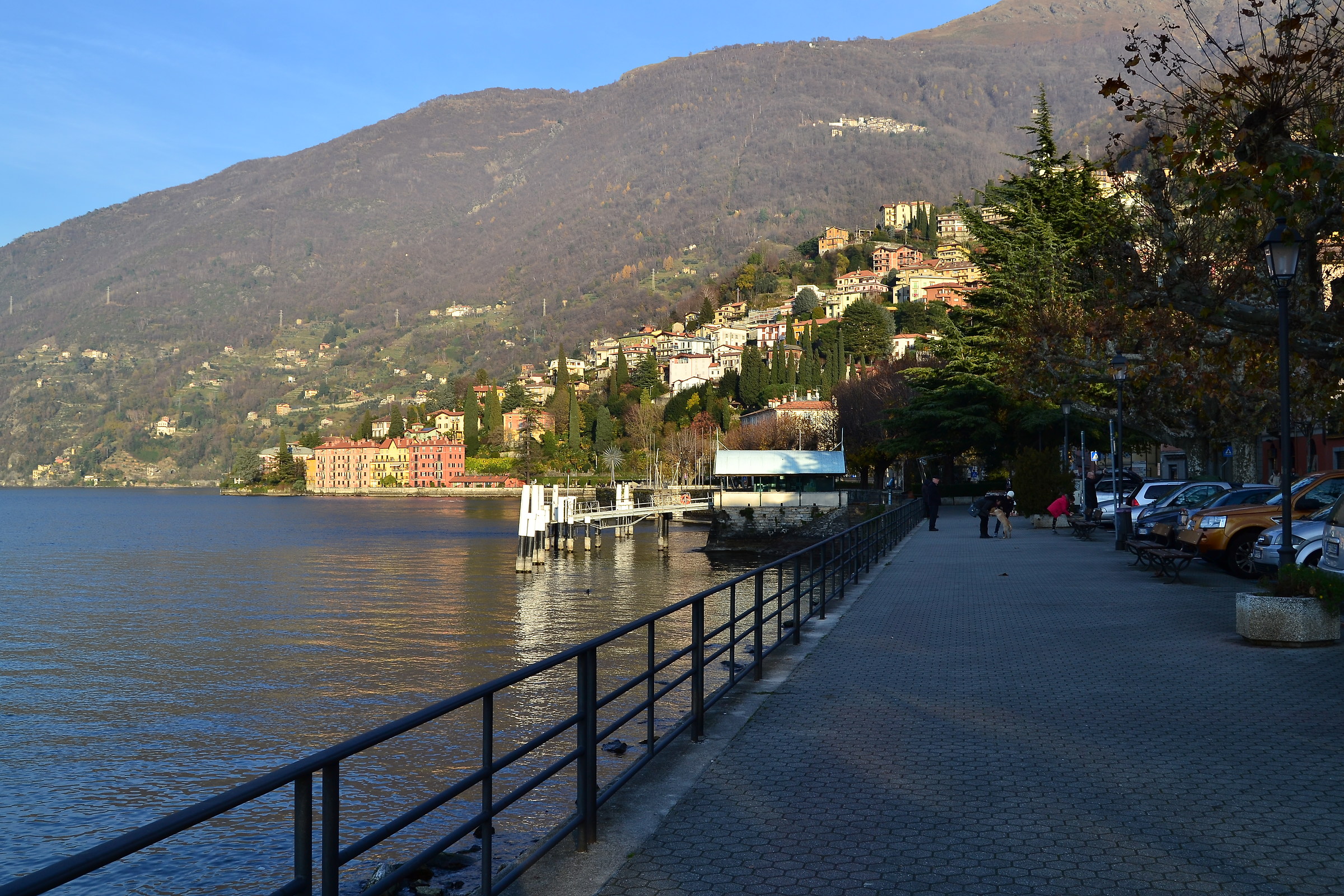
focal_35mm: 34
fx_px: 1288
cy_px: 448
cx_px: 672
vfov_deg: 38.4
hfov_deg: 55.1
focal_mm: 23
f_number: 8
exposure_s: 1/160
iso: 100
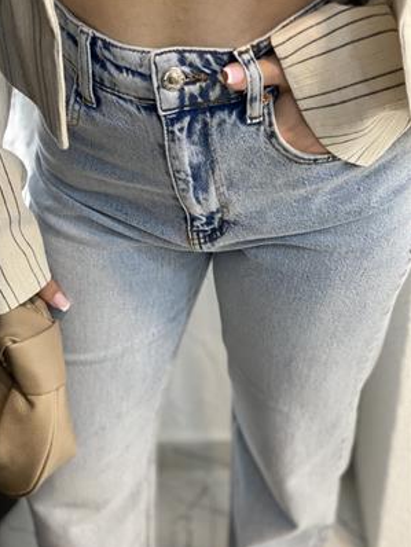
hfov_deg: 27.1
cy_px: 278
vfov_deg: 35.5
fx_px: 854
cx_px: 201
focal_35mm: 54
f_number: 2
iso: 160
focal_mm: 6
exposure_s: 1/122
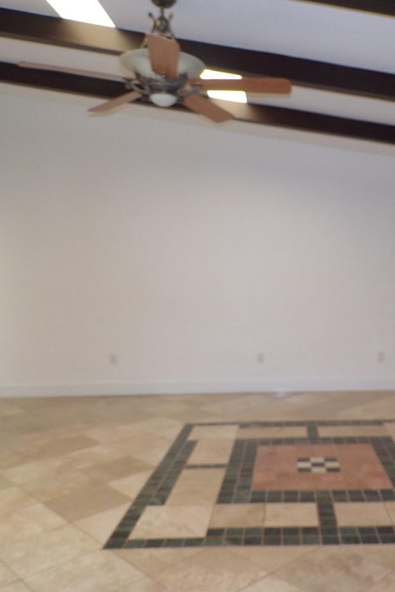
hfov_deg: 37.8
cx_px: 302
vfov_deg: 55.8
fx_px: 560
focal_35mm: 34
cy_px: 290
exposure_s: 1/34
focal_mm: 4.3
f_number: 3
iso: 200
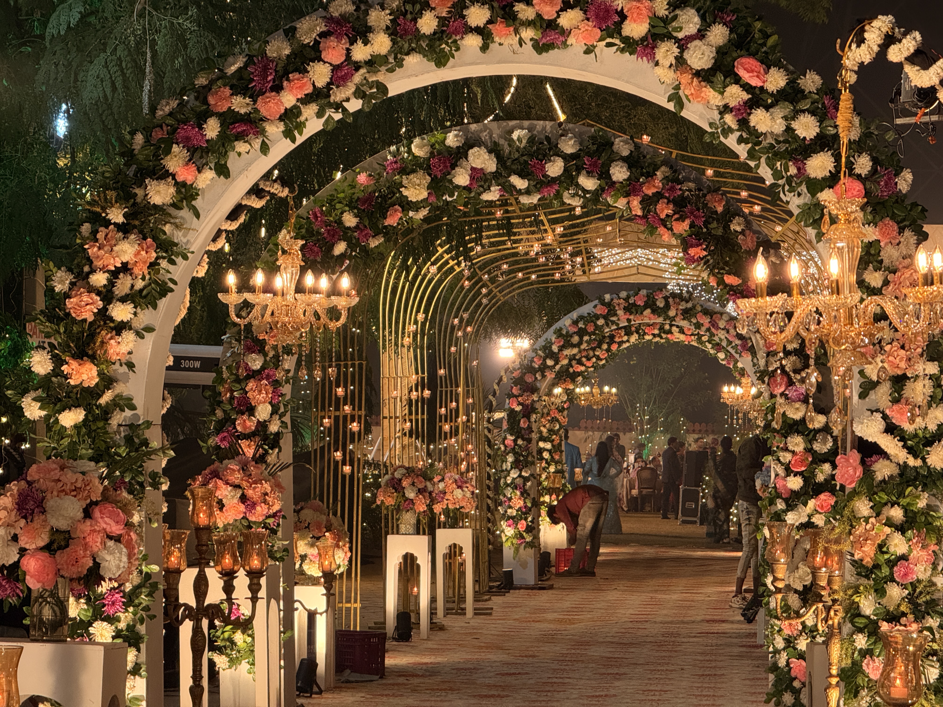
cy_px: 354
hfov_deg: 16.4
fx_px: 3269
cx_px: 472
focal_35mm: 120
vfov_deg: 12.3
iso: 320
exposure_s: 1/100
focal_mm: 15.66
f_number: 2.8
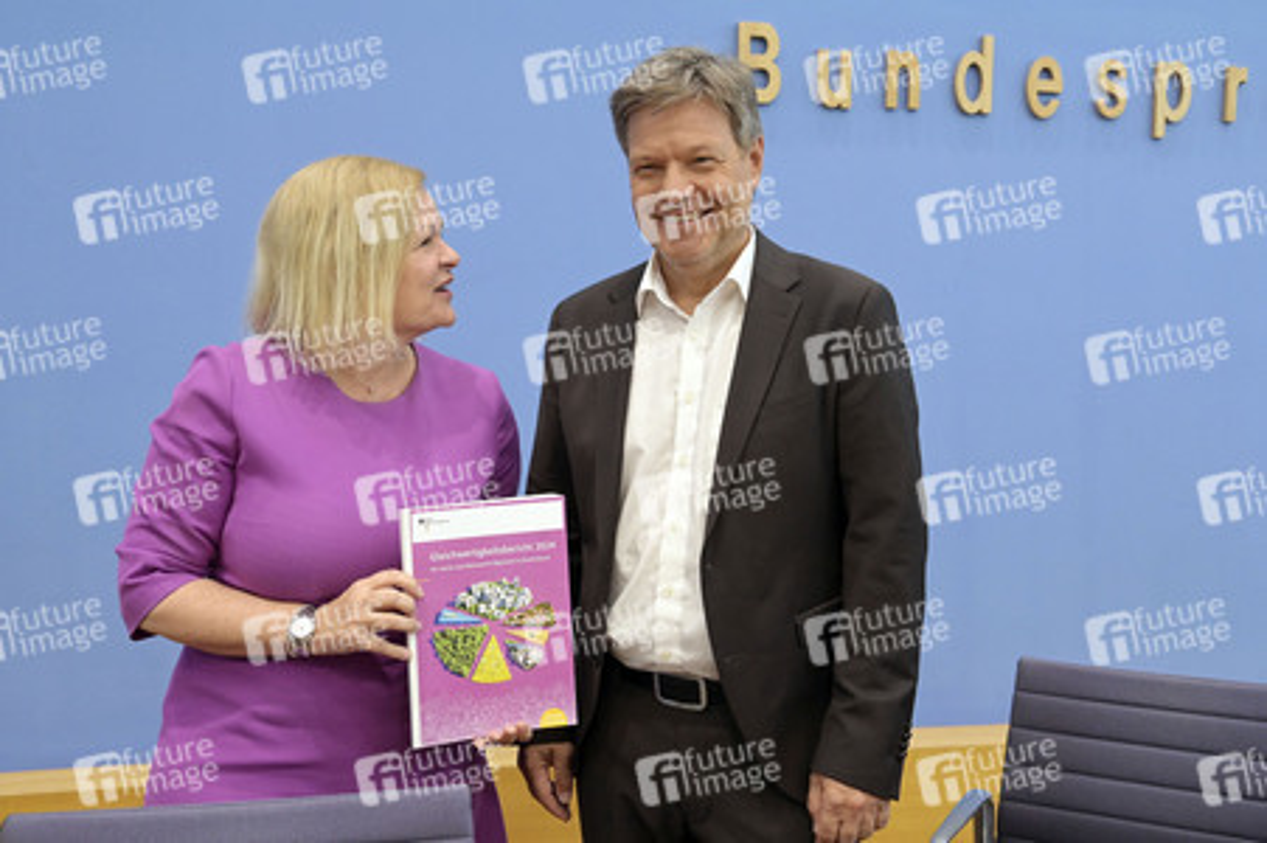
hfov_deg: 54.5
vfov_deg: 37.8
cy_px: 422
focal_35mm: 35
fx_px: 1231
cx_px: 634
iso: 4000
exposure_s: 1/400
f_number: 5.6
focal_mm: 35
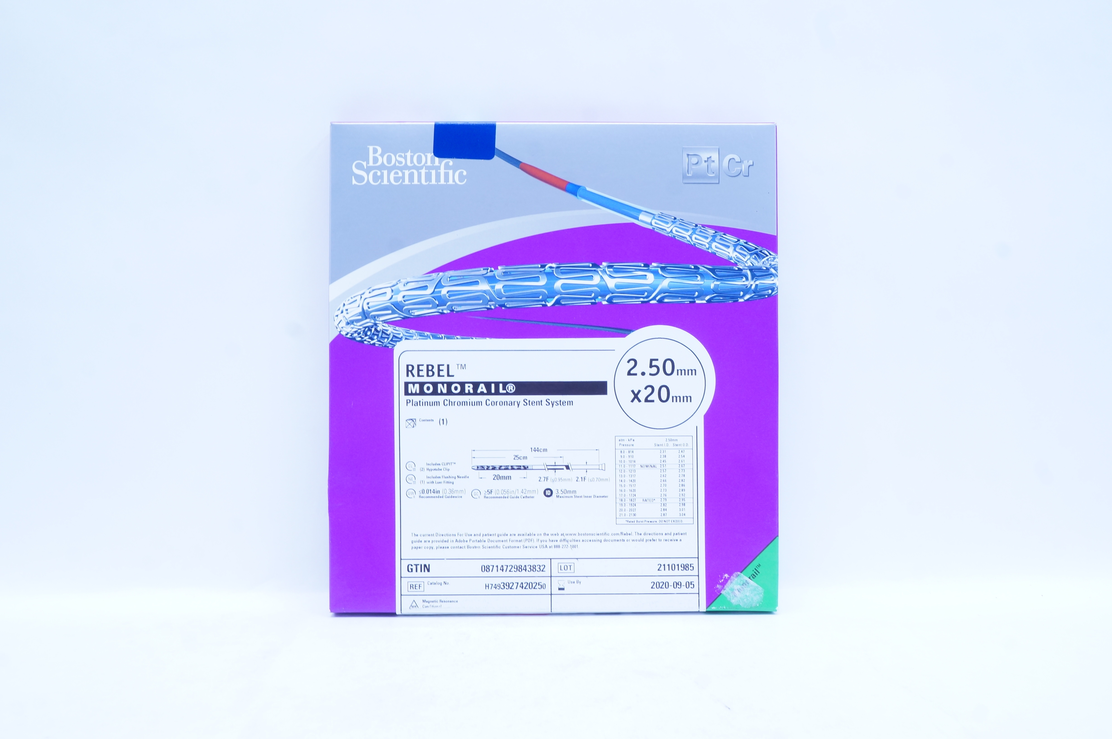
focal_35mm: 34
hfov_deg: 55.2
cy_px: 370
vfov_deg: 38.3
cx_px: 556
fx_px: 1065
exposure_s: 1/13
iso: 400
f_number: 11
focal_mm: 23
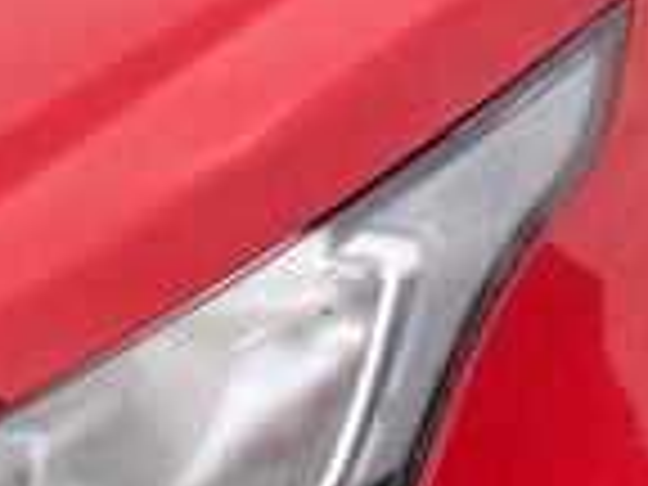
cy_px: 315
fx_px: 3033
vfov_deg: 9.2
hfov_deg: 12.2
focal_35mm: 162
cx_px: 266
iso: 50
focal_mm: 5.96
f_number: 1.6
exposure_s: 1/478
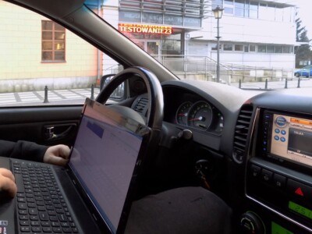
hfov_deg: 73.9
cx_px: 156
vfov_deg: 58.9
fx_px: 207
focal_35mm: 23
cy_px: 117
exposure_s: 1/30
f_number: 3.1
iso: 250
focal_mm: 4
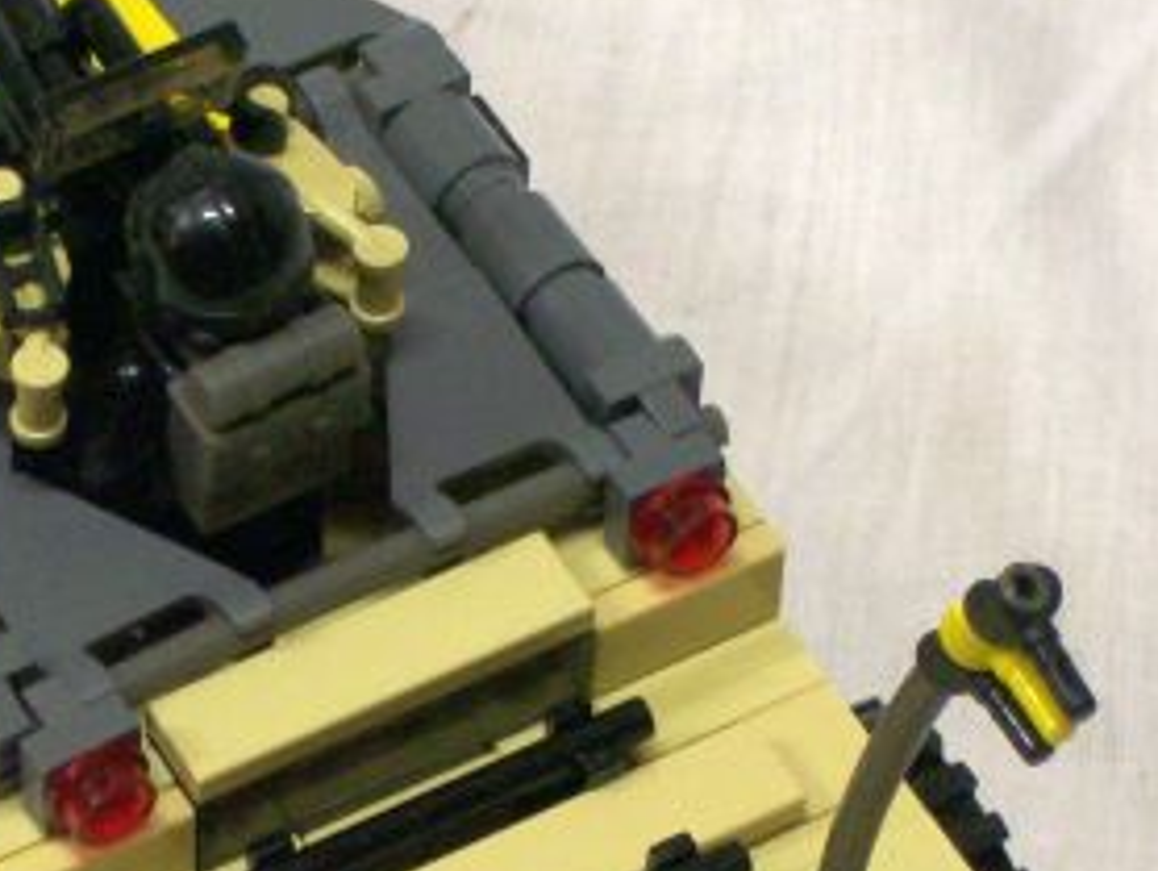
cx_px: 137
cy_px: 700
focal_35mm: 200
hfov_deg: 9.8
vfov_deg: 7.4
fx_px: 6696
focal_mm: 14.3
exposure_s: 1/27.2
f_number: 4.3
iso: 160
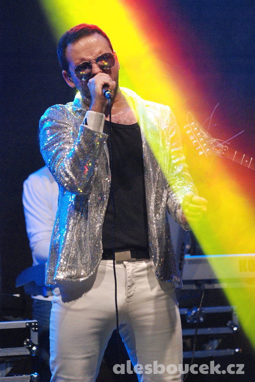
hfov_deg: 7.6
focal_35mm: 180
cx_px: 128
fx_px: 1908
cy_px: 191
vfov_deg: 11.4
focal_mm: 120
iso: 3200
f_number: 4.2
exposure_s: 1/60
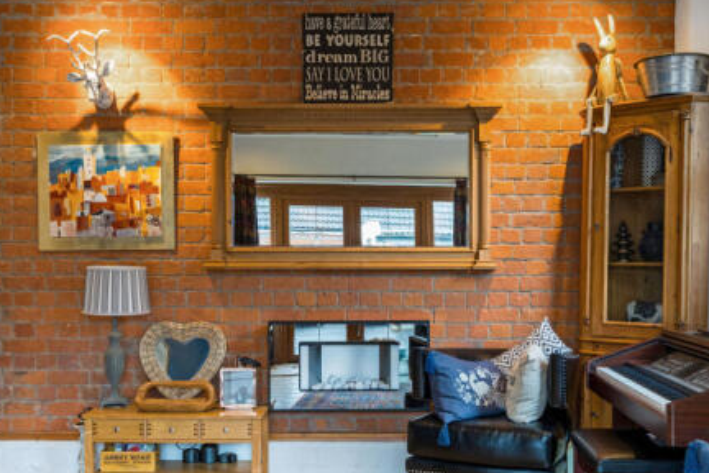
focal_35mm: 47
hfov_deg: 41.9
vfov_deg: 28.6
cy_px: 270
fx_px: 926
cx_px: 382
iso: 640
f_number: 10
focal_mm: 31
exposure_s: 1/3
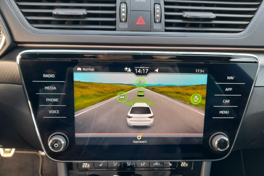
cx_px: 130
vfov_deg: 47.8
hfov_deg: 67.4
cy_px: 98
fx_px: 198
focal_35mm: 27
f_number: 2
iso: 125
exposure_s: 1/50
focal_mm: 4.6
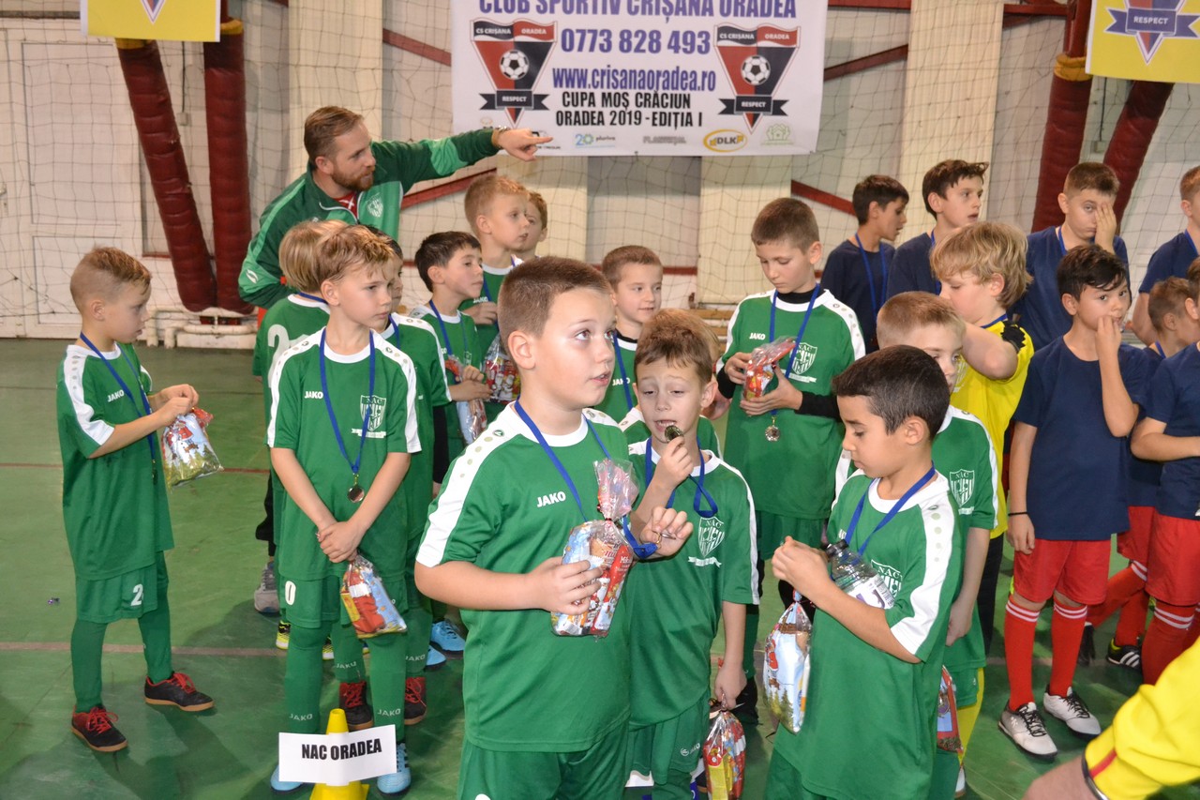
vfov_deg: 34.2
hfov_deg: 49.6
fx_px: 1300
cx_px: 600
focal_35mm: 39
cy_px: 400
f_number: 4.2
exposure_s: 1/60
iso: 2800
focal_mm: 26
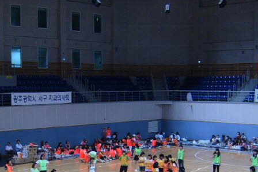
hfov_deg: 27.5
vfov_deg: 18.2
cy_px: 169
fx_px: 523
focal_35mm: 73
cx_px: 84
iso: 141
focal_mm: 6.2
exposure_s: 1/45
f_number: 2.9
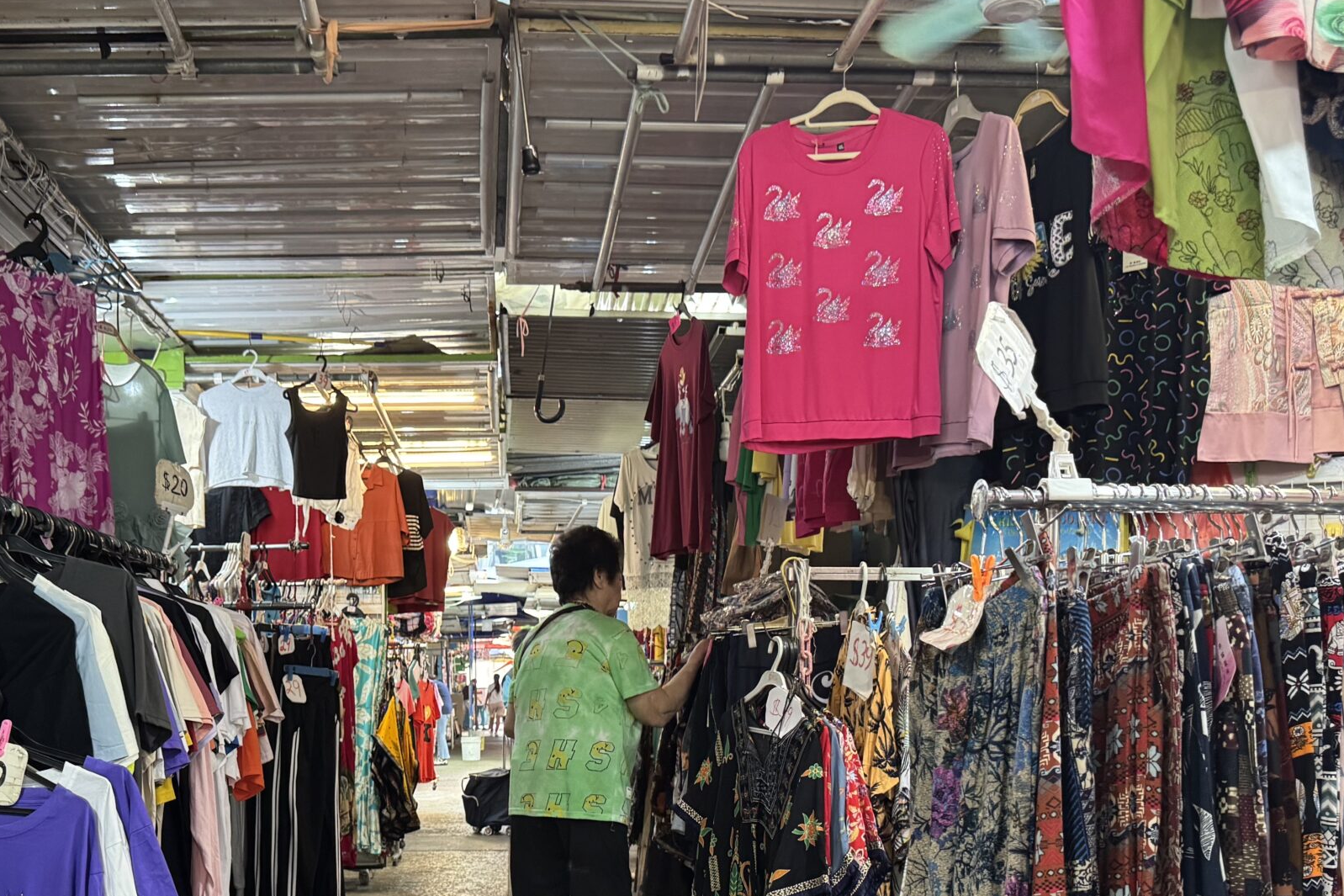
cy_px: 720
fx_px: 1493
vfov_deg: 32.5
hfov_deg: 48.0
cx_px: 508
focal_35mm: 40
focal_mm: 6.76
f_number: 1.78
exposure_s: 1/50
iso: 400
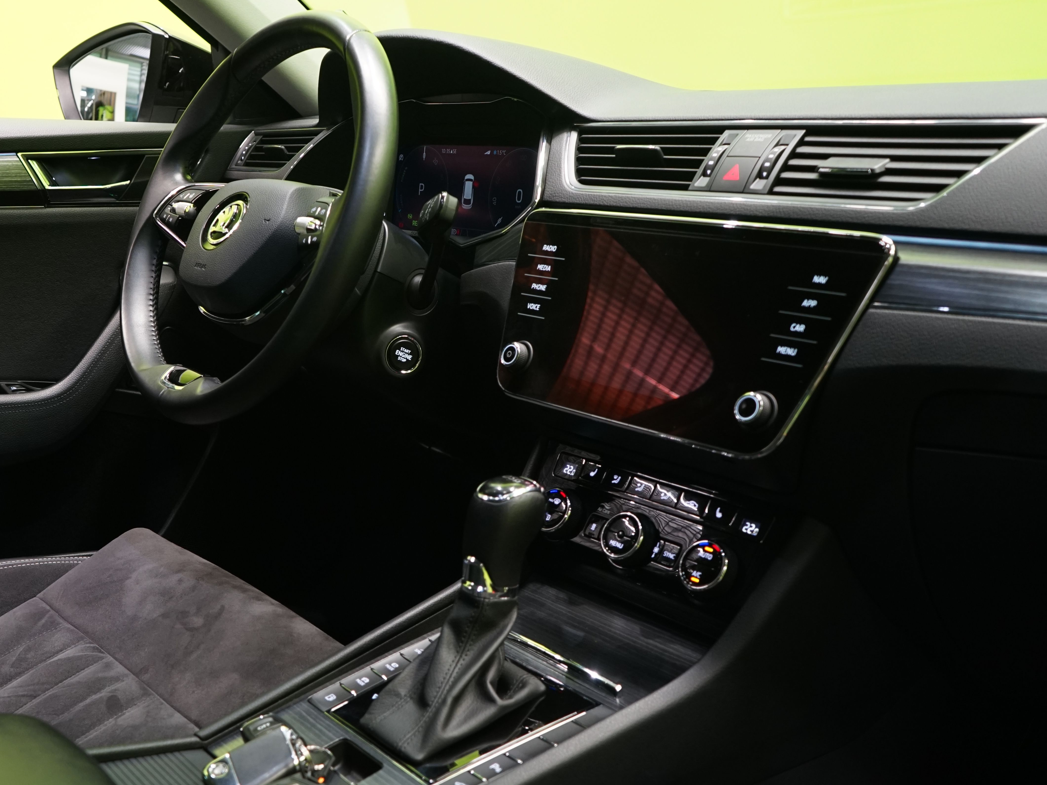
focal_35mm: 38
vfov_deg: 37.5
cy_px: 483
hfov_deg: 48.2
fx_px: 1149
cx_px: 349
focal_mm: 28
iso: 1000
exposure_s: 1/6
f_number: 5
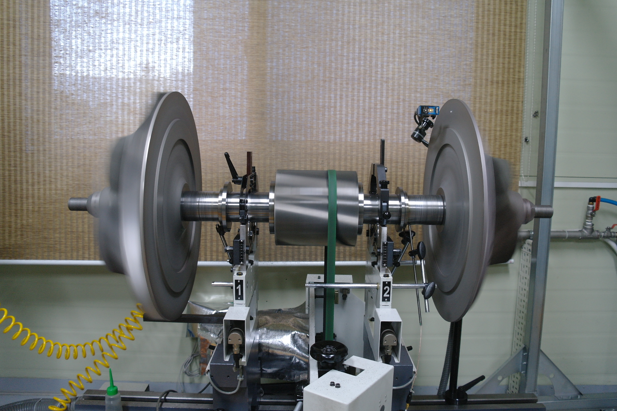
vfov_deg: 46.4
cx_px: 310
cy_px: 203
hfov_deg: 65.5
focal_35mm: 28
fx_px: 480
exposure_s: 1/20
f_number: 3.5
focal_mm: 18
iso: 400
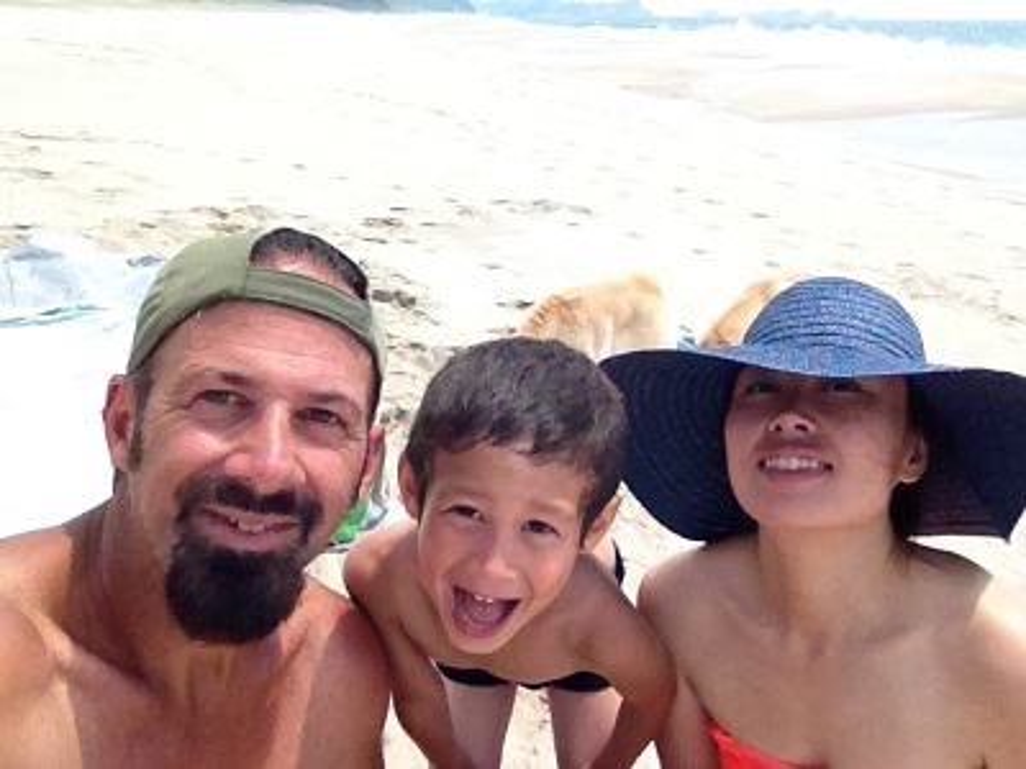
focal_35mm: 35
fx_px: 1037
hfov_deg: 52.6
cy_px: 384
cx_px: 513
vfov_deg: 40.7
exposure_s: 1/2653
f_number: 2.4
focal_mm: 1.85
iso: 160
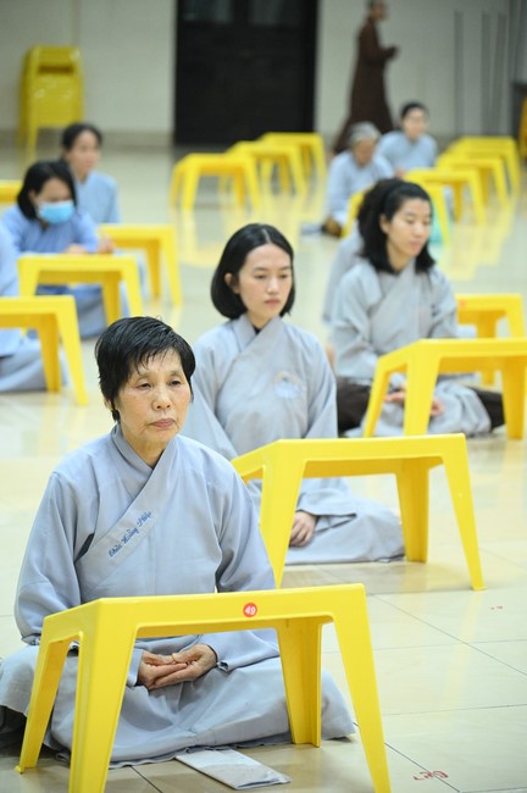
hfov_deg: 11.4
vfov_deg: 17.1
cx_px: 264
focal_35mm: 120
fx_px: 2640
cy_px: 396
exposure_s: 1/125
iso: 8000
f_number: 4
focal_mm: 120
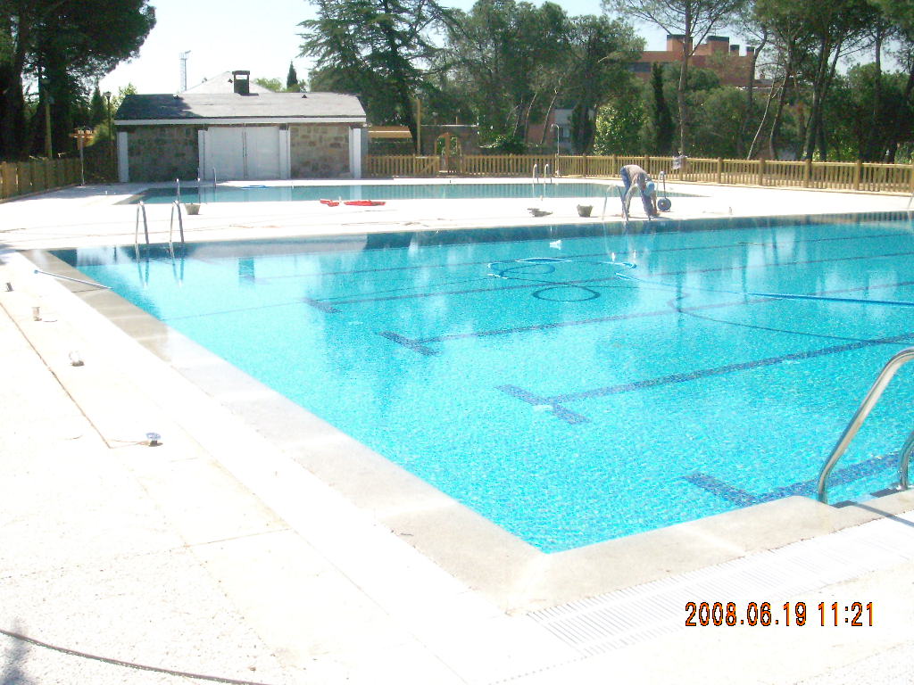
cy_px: 342
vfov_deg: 37.7
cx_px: 457
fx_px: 1003
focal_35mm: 38
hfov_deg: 49.0
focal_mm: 6.4
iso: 400
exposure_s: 1/2000
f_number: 5.7
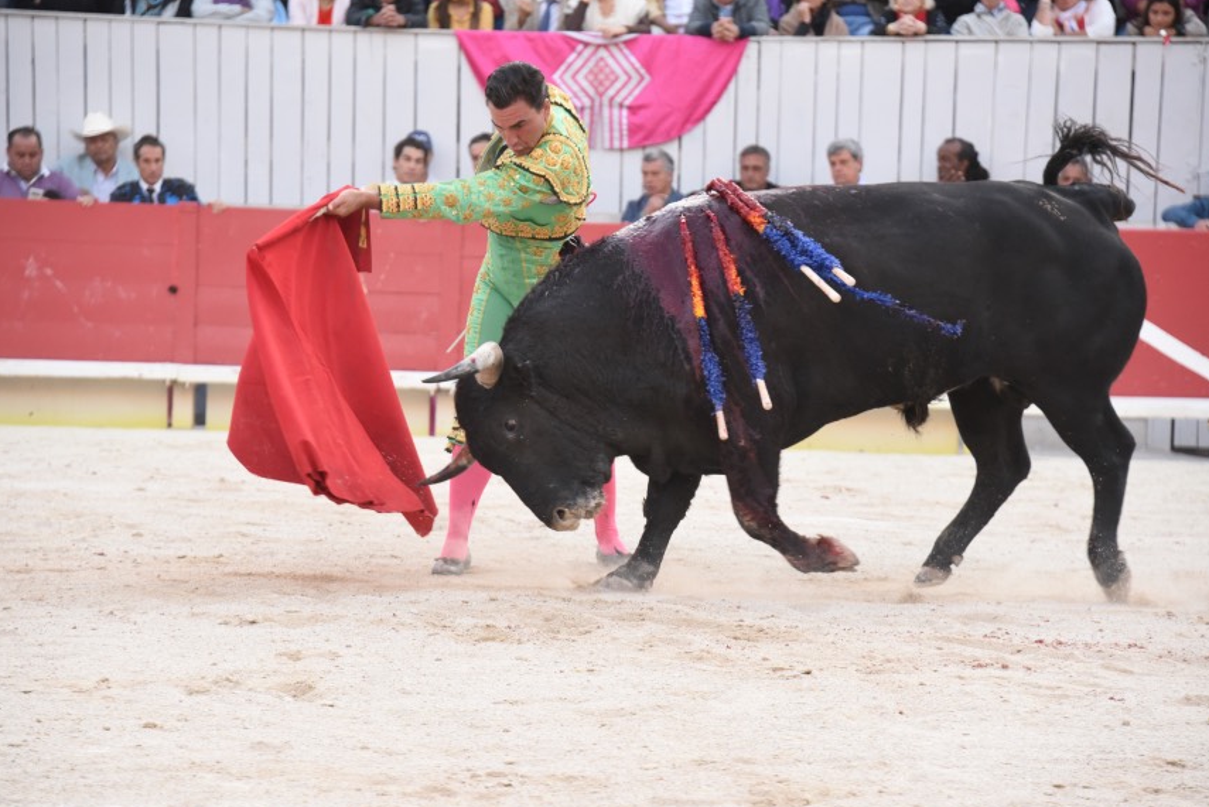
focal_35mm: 179
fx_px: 6014
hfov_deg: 11.5
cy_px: 392
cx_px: 600
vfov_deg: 7.7
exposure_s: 1/640
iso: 2800
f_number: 5.6
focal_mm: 170
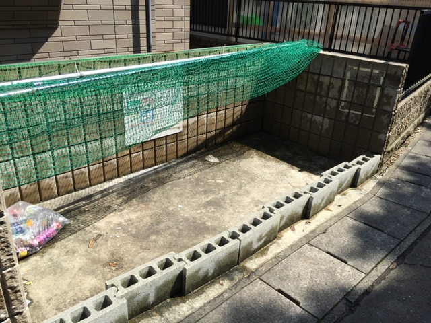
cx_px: 216
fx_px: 361
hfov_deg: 61.7
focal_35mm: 29
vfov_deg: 48.2
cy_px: 162
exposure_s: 1/1163
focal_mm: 4.15
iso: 32
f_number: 2.2
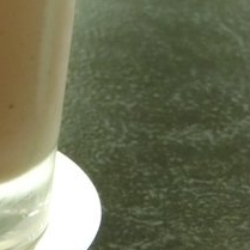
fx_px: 1217
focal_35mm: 149
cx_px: -65
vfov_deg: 11.1
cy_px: -175
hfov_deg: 11.5
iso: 500
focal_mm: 9.5
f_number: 3.5
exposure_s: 1/4
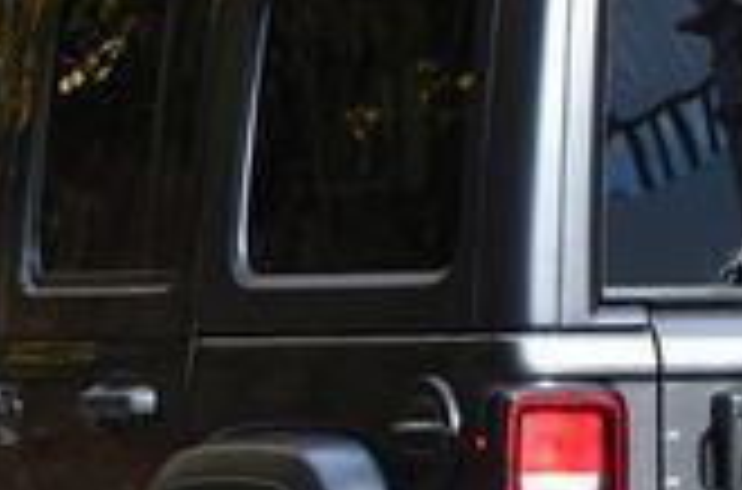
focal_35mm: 571
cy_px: 339
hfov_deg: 3.6
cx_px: 490
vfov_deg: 2.4
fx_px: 11735
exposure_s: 1/250
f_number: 6.3
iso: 200
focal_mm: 98
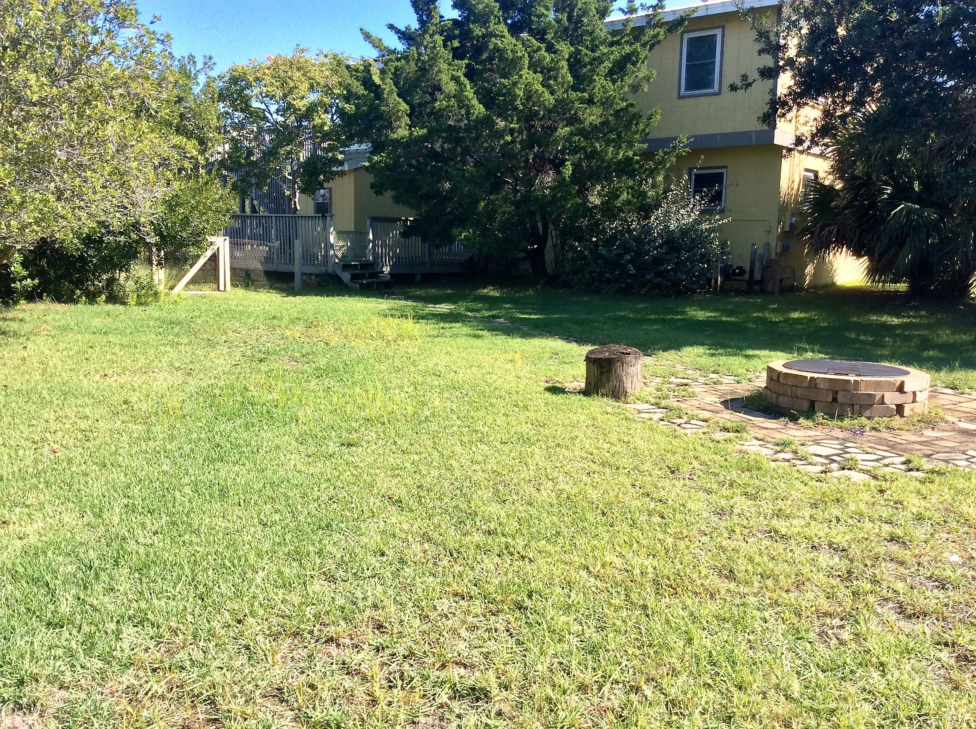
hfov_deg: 56.9
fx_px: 901
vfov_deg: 44.1
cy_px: 364
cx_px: 488
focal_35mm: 32
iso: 32
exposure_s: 1/715
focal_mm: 3.3
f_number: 2.4
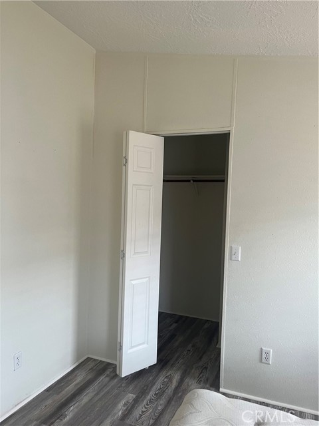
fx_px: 319
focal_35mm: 26
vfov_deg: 67.3
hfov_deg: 53.1
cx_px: 160
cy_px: 213
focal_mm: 5.1
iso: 125
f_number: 1.6
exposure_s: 1/81
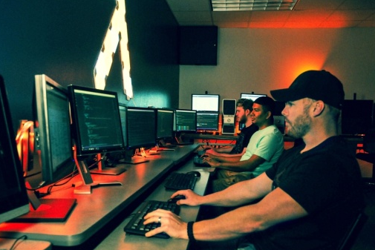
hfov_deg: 51.9
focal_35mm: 37
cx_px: 188
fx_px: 386
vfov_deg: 36.0
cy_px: 127
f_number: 5
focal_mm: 24
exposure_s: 1/60
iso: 1000
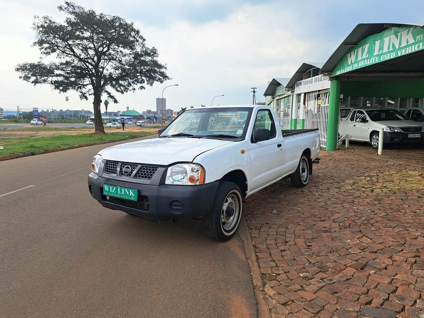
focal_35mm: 24
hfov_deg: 71.6
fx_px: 294
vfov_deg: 56.8
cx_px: 212
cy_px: 159
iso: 50
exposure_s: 1/346
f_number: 1.8
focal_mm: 5.23
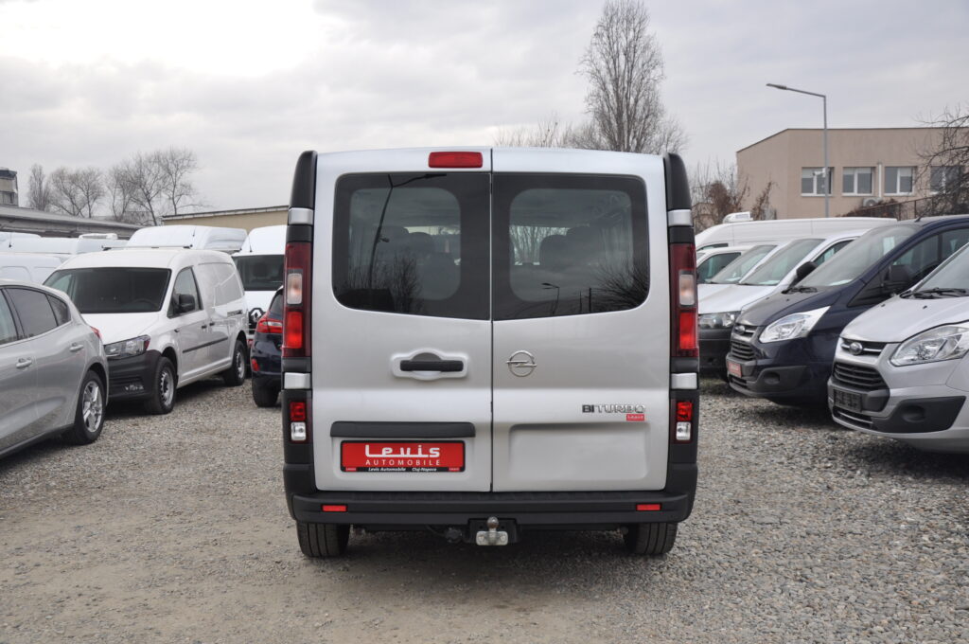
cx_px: 484
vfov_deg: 36.8
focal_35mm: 36
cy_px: 322
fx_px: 968
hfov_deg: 53.2
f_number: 6.3
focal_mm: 24
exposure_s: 1/160
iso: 400
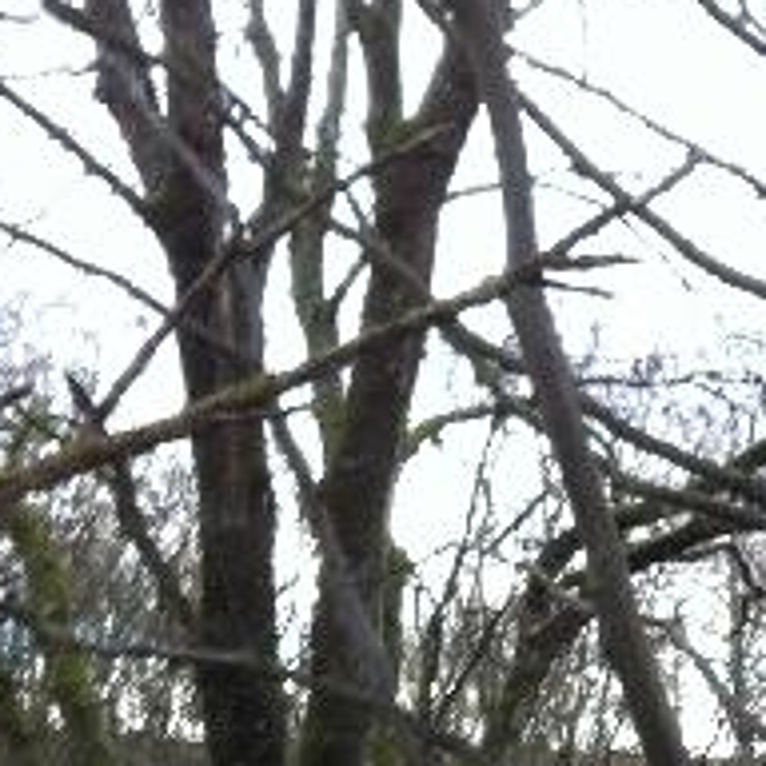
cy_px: 954
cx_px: 912
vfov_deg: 13.5
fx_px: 3129
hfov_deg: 13.6
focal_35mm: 125
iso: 100
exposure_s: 1/15
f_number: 2.8
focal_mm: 3.85
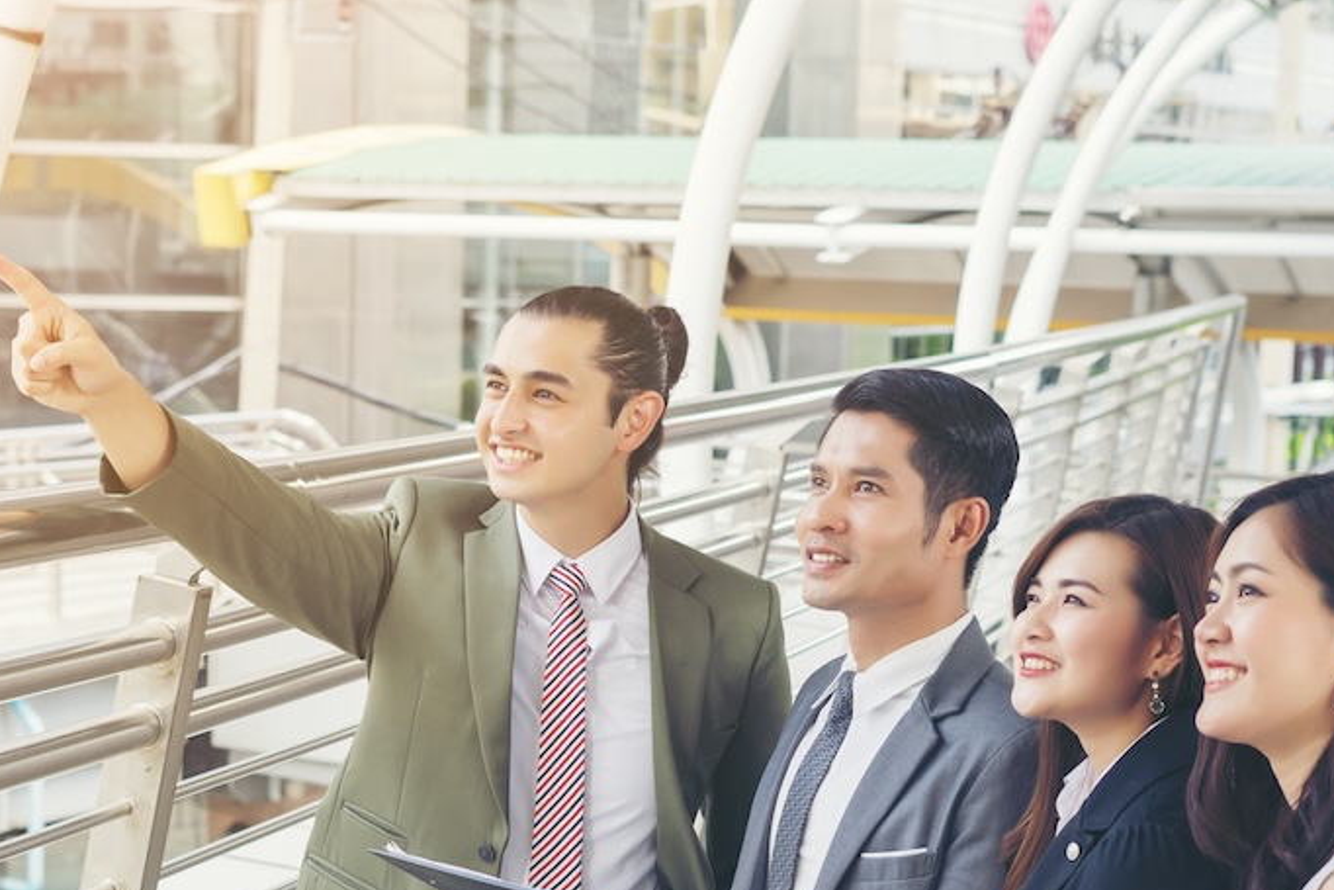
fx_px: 3261
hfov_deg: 23.1
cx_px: 532
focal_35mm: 88
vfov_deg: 15.4
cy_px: 733
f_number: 4.5
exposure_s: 1/200
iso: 500
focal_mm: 50
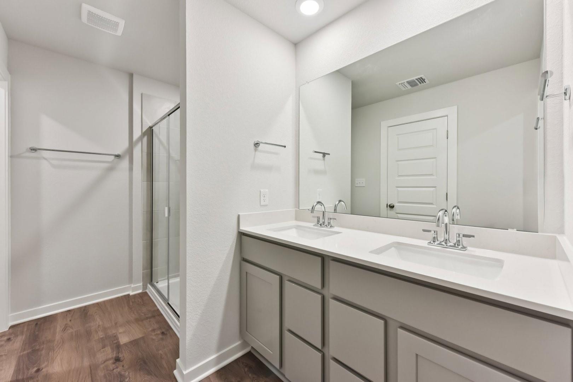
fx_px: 223
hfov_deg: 104.3
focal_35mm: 14
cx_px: 286
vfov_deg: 81.2
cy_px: 191
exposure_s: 1/15
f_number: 8
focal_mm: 14
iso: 280
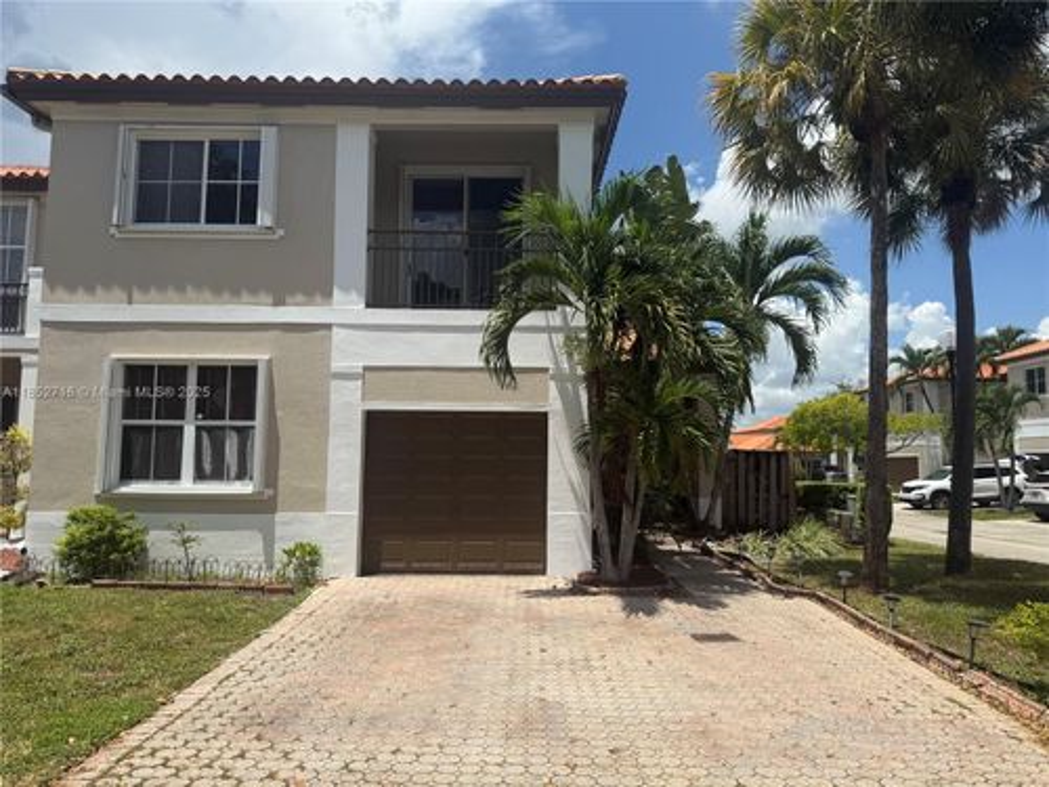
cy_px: 394
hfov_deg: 71.6
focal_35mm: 24
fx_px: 727
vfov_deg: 56.8
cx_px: 524
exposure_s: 1/5319
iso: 80
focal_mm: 6.76
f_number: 1.78
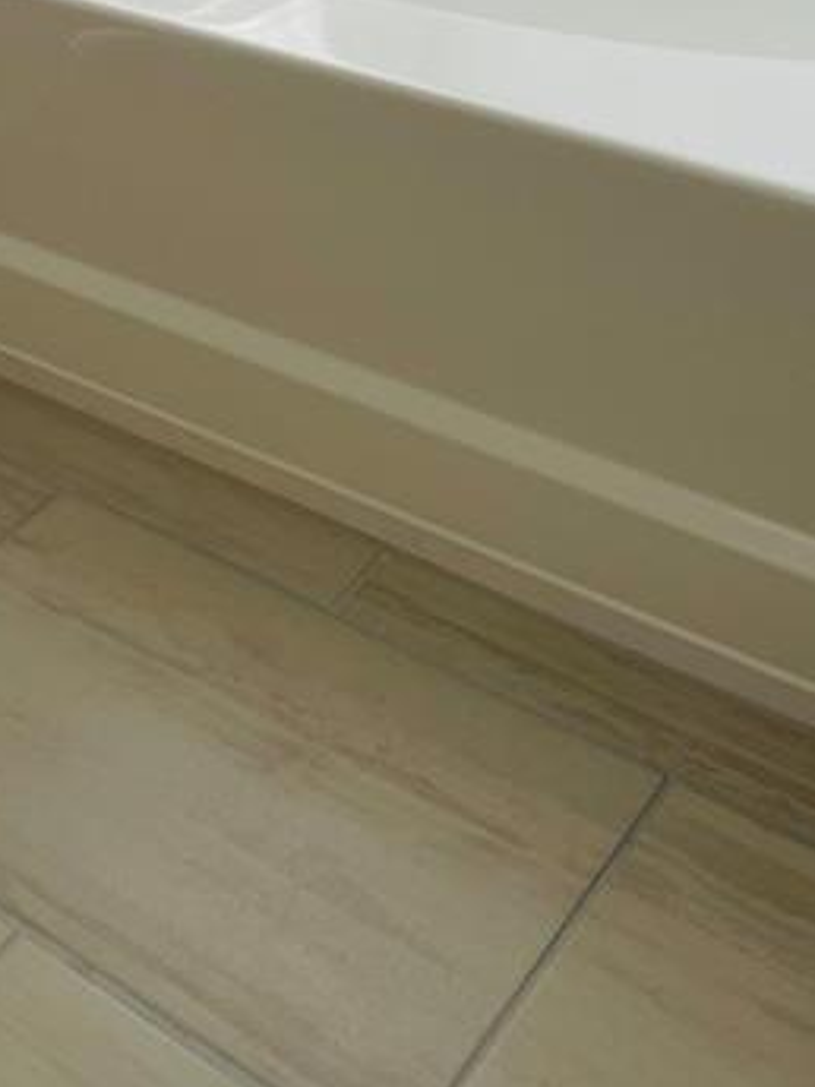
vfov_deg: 31.1
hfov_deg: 25.0
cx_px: 588
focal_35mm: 58
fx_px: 1821
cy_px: 35
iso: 50
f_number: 1.6
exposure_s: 1/121
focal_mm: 5.1
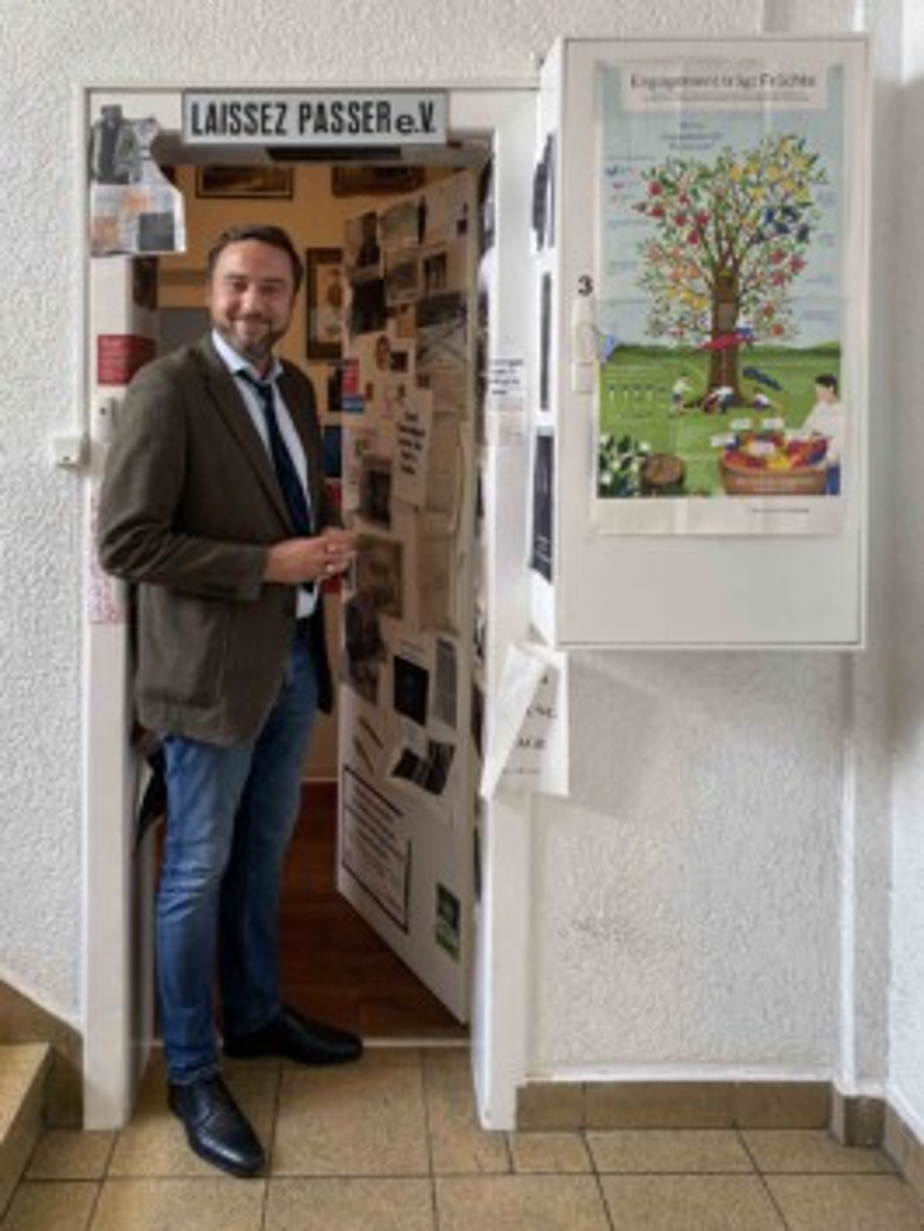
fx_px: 925
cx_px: 462
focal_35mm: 26
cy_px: 616
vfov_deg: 67.3
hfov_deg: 53.1
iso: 100
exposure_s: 1/100
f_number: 1.8
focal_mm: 4.25
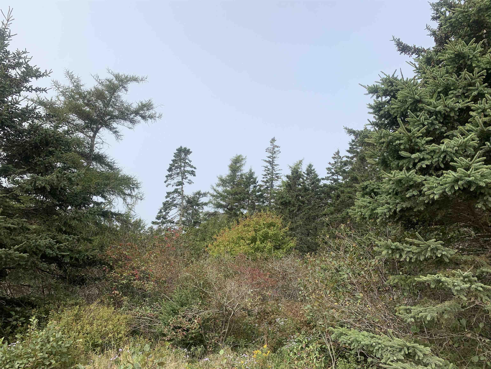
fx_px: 369
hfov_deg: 67.3
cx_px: 246
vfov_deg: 53.1
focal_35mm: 26
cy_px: 184
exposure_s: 1/1992
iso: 25
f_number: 1.8
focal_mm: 4.25
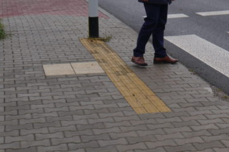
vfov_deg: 13.5
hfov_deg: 19.9
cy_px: 6
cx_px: 222
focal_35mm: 100
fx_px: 636
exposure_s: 1/160
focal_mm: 23
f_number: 7.1
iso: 200
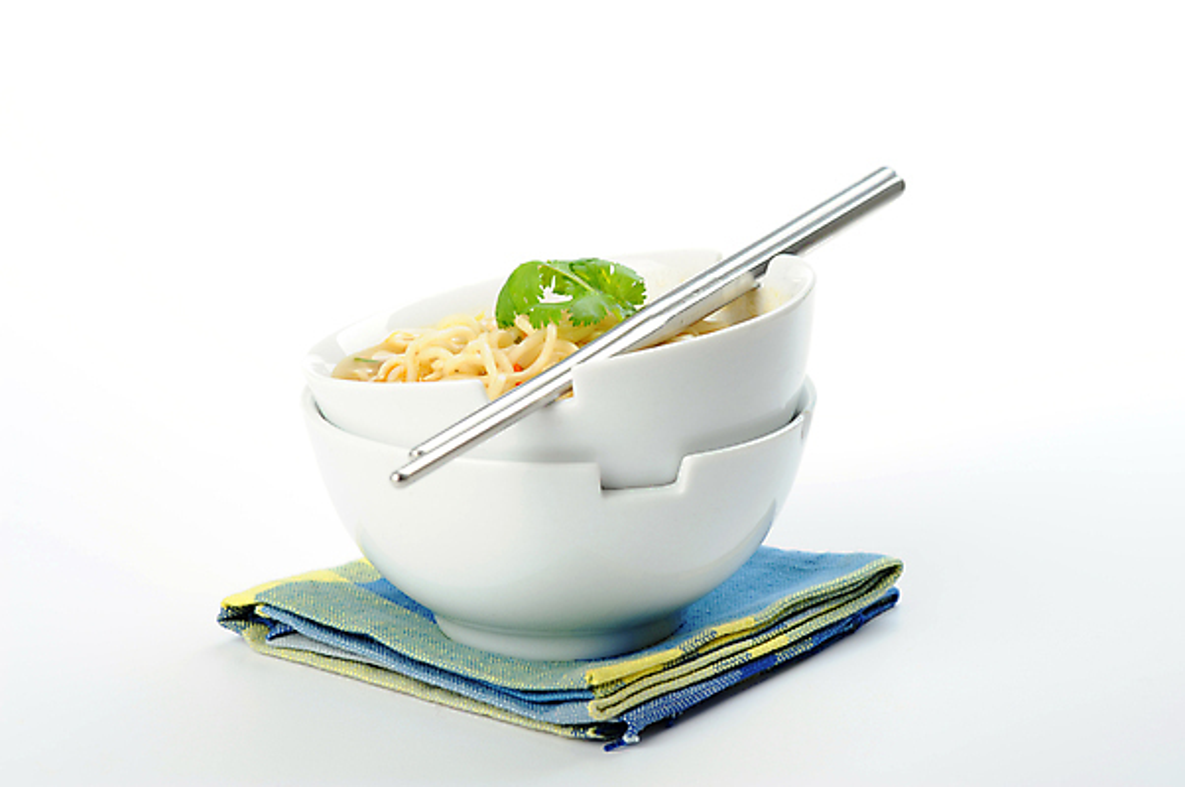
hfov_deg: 19.5
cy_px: 394
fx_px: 3452
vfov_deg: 13.0
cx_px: 592
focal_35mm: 105
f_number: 10
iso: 200
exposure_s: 1/160
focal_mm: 105
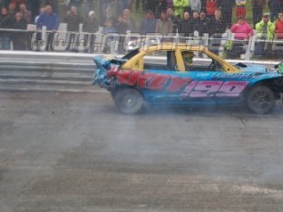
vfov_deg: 16.3
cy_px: 45
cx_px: 278
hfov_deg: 21.1
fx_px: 735
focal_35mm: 90
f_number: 4.5
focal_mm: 31
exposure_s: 1/1000
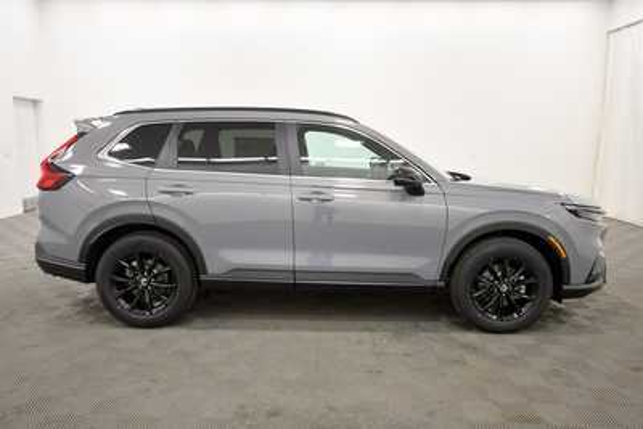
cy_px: 214
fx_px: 482
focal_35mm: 27
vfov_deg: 48.0
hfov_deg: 67.4
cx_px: 322
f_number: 5.6
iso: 1000
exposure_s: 1/125
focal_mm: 18
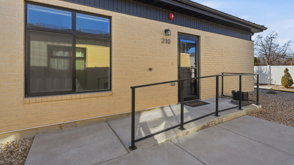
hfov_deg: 95.9
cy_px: 72
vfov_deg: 63.7
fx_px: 133
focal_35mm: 17
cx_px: 145
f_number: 7.1
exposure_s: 1/8000
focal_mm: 16
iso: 800
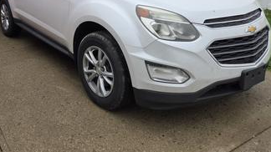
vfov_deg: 28.6
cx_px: 84
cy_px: 2
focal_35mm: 39
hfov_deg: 50.4
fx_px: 280
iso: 80
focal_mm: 5.4
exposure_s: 1/852
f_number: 1.8
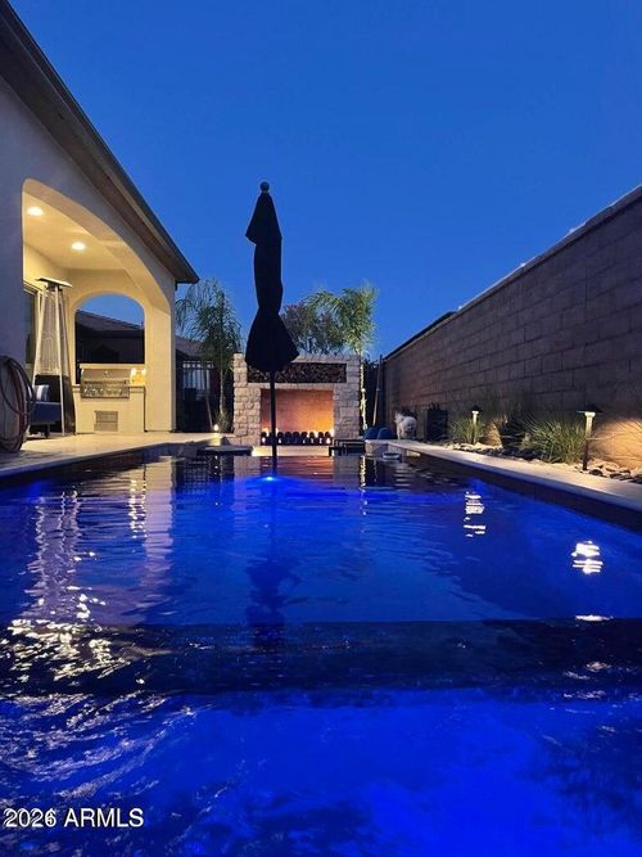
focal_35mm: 26
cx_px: 321
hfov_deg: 53.0
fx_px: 643
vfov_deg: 67.3
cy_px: 428
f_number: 1.6
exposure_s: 1/29
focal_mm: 5.1
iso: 800
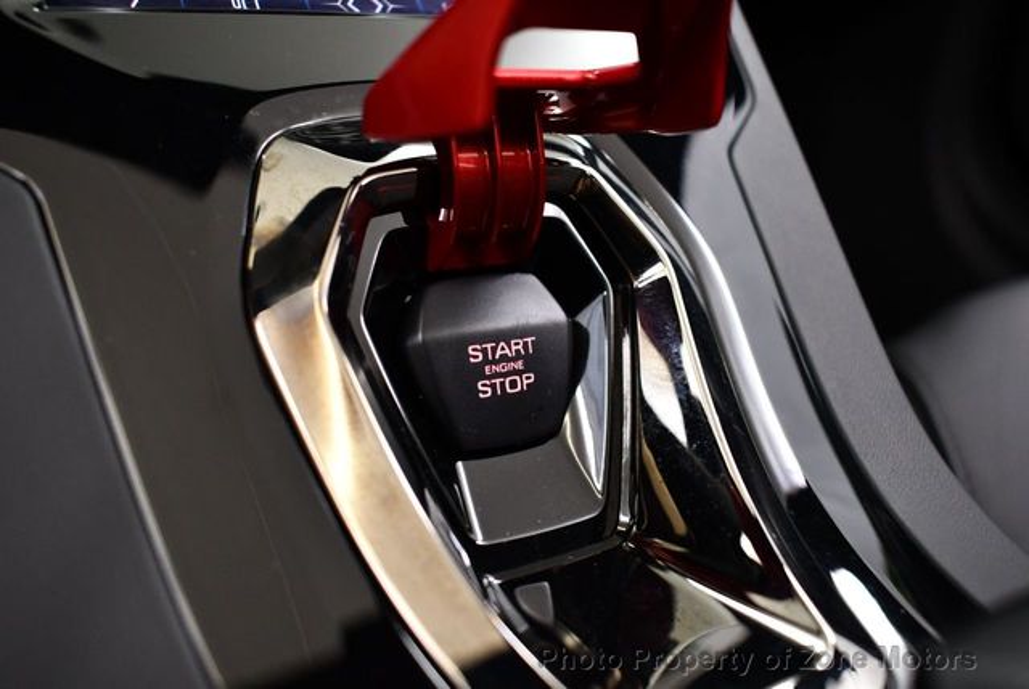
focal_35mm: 36
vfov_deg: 37.0
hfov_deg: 53.1
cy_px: 344
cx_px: 514
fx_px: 1031
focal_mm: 18
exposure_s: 1/125
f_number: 3.5
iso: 1400
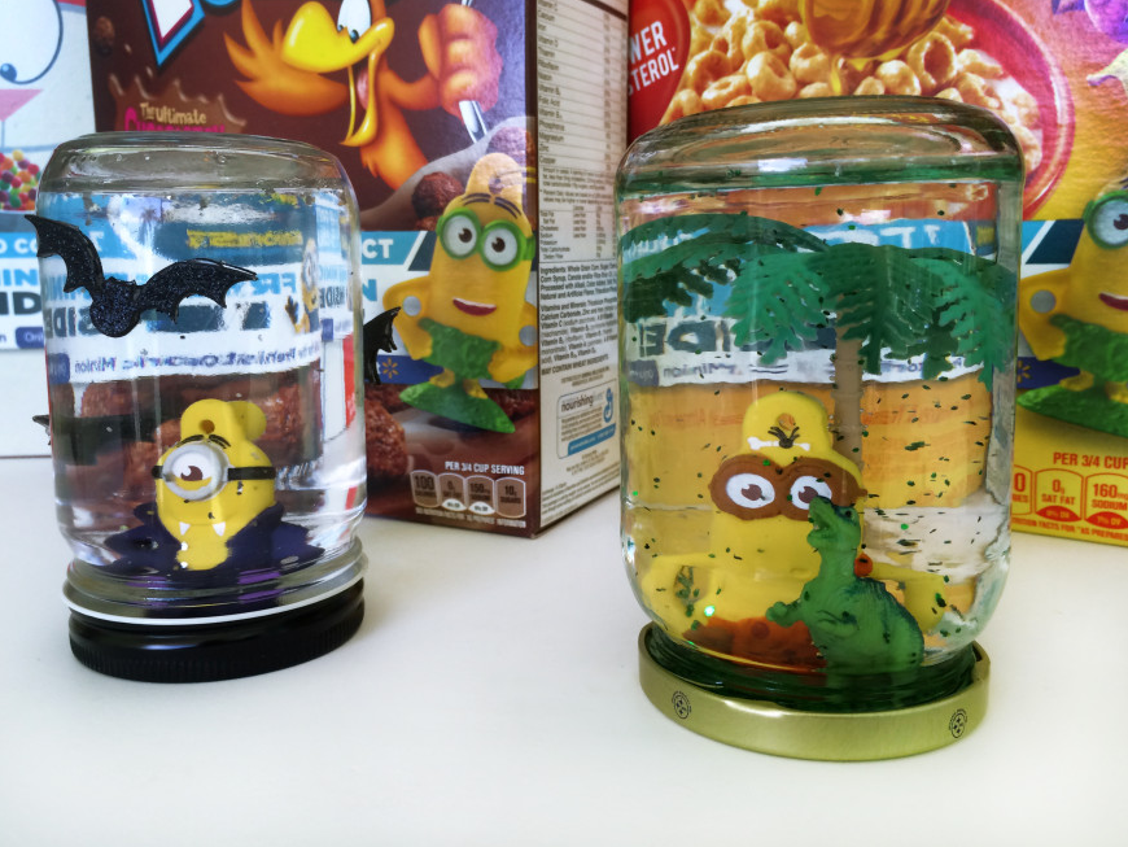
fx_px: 978
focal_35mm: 30
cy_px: 425
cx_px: 561
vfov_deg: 46.8
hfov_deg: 60.0
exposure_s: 1/40
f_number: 2.2
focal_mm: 4.15
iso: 32
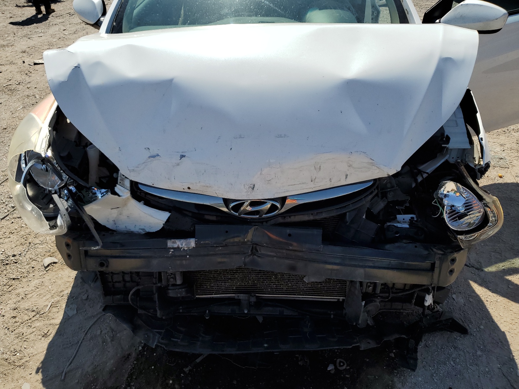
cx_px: 260
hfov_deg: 67.3
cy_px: 194
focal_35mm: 26
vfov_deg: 53.1
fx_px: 390
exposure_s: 1/5000
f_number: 1.5
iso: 50
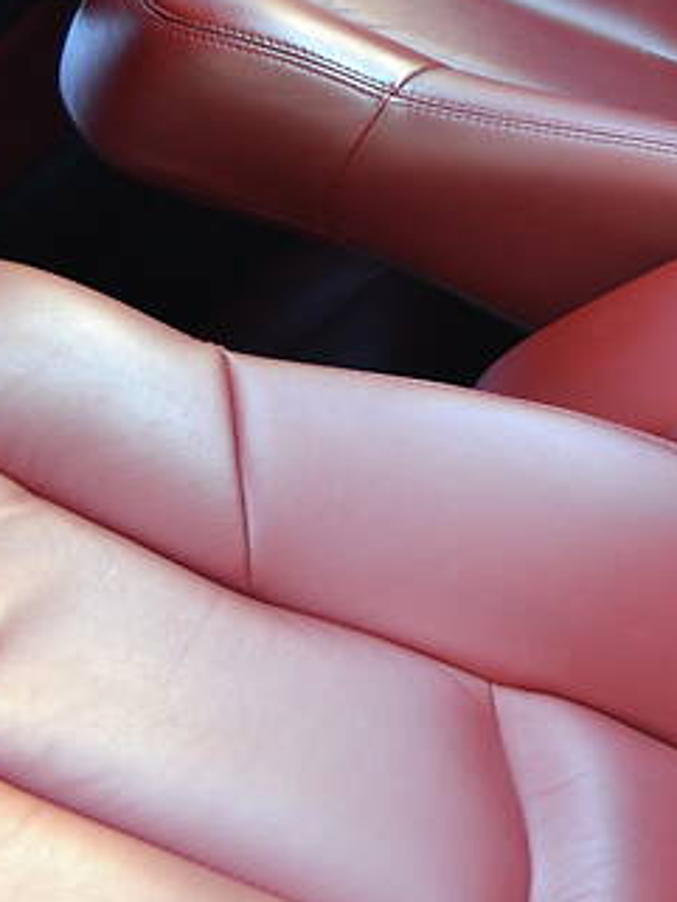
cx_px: 907
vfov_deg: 24.3
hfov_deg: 17.4
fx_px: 2059
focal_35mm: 79
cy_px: 173
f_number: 4
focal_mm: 22
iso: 400
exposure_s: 1/25
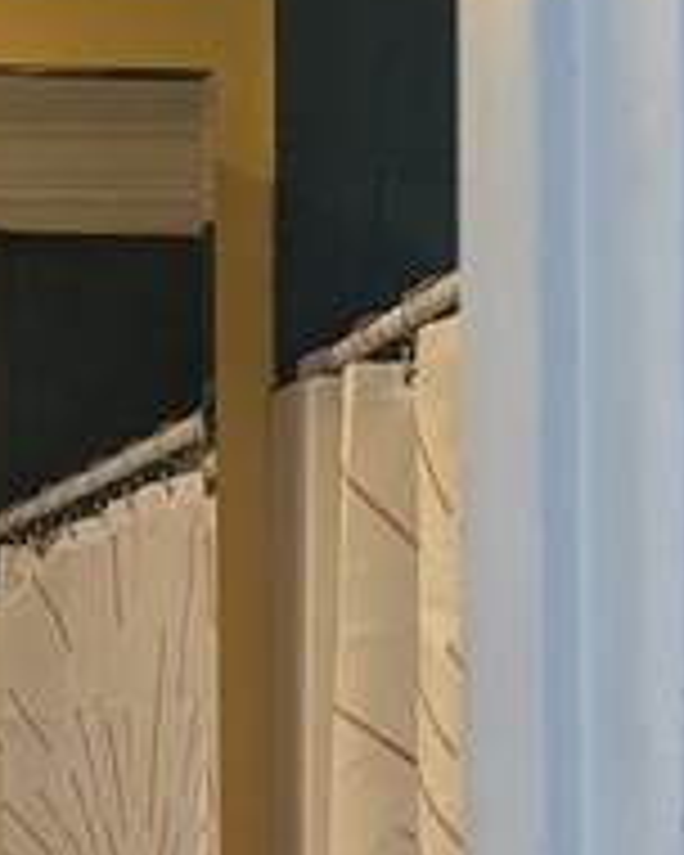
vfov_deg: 19.5
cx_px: -418
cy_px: 868
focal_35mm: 95
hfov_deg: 14.8
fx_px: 2404
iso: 271
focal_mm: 6.81
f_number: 1.85
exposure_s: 1/120
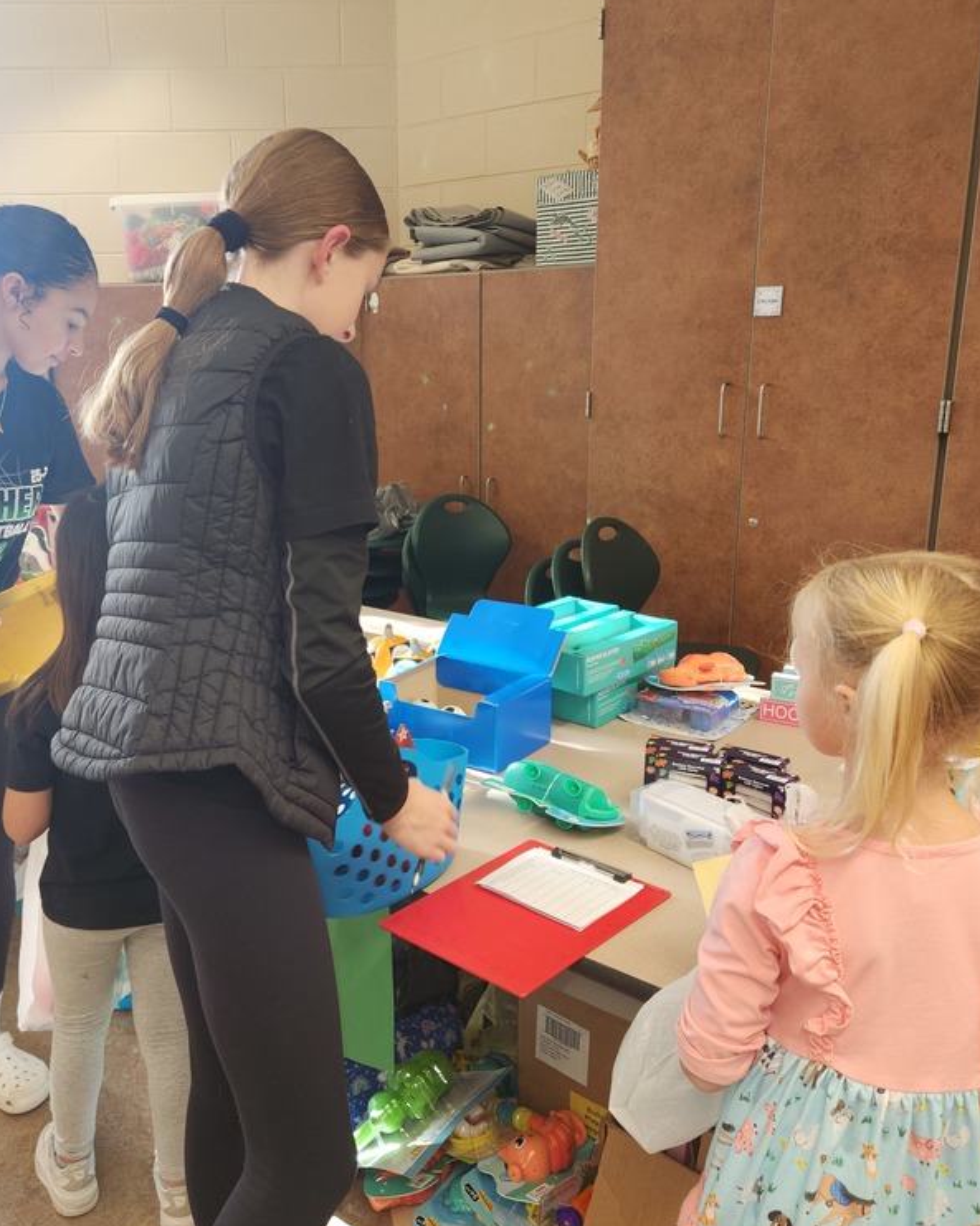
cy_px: 608
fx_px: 1125
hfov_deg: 46.6
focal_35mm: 31
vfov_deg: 57.2
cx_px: 360
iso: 50
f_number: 1.8
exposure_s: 1/60
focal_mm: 5.4
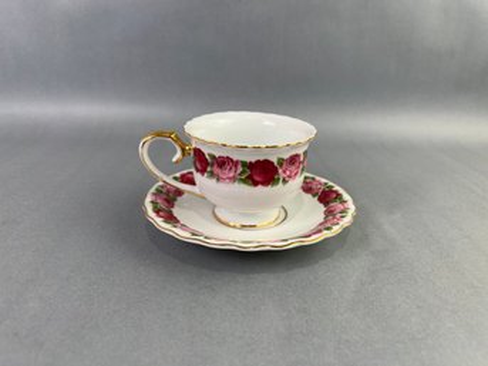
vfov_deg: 53.0
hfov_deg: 67.3
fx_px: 366
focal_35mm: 26
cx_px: 244
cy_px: 183
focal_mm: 5.7
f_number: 1.5
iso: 40
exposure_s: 1/214
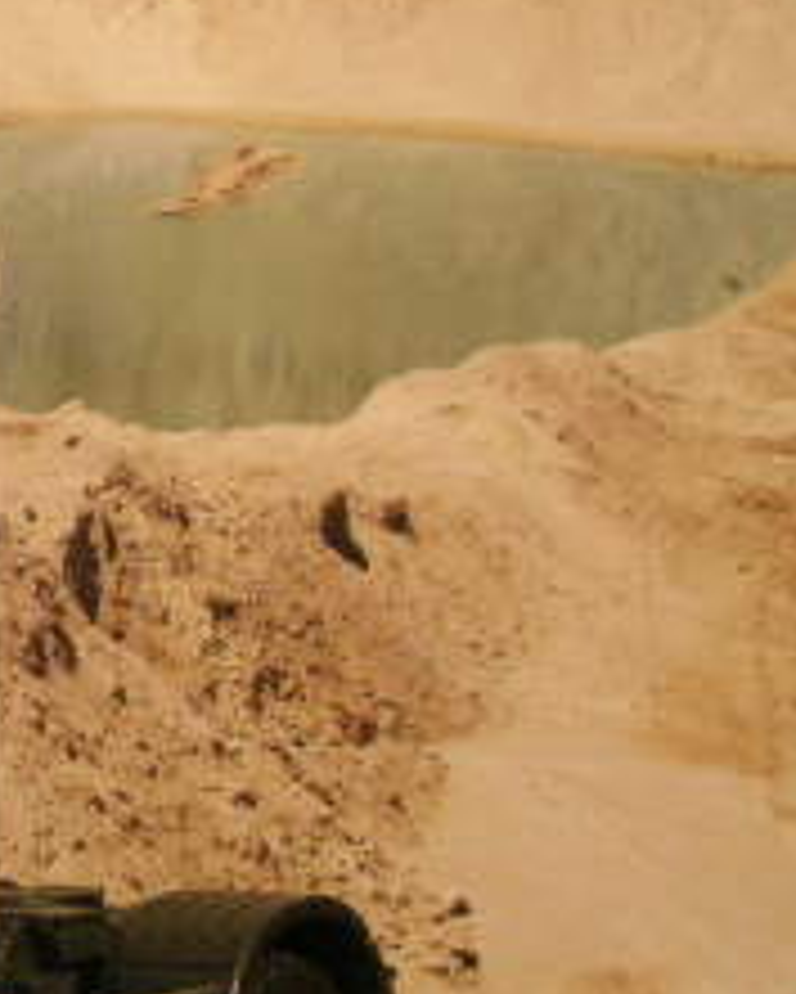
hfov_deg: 13.9
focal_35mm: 99
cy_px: 513
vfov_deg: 19.4
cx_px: -630
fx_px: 2913
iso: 200
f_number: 4.8
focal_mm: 5.4
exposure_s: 1/1.2
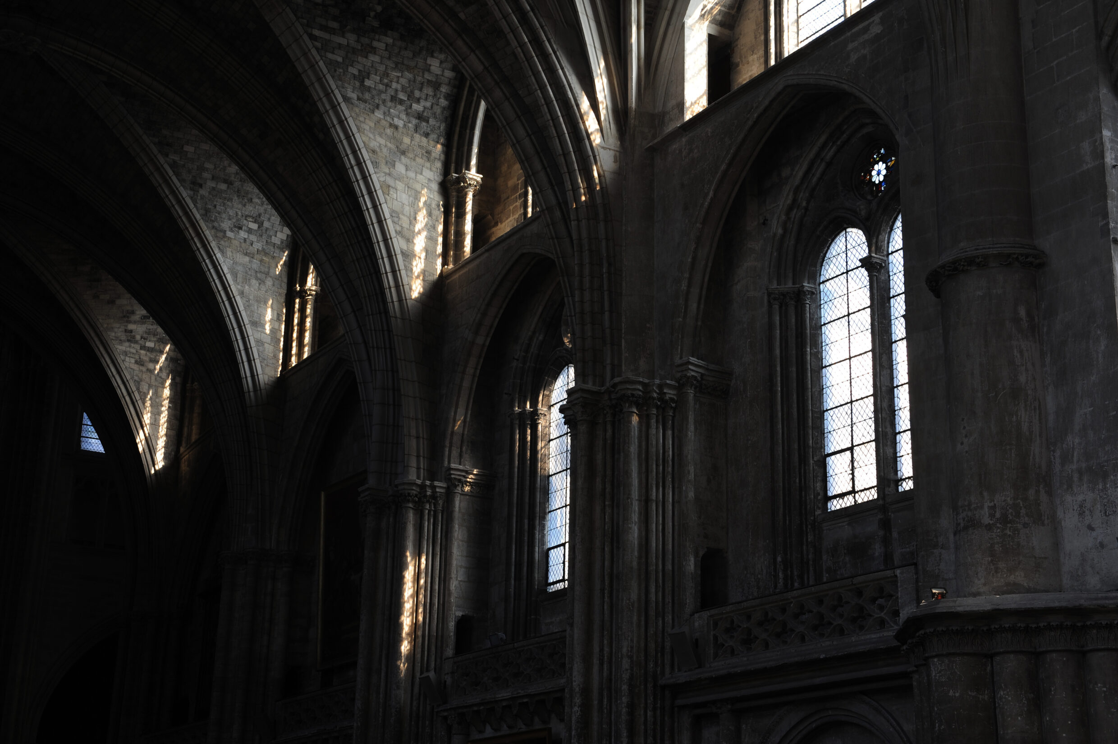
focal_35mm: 55
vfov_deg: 24.6
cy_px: 372
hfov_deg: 36.3
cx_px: 559
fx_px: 1707
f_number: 7.1
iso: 200
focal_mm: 55
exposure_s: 1/20
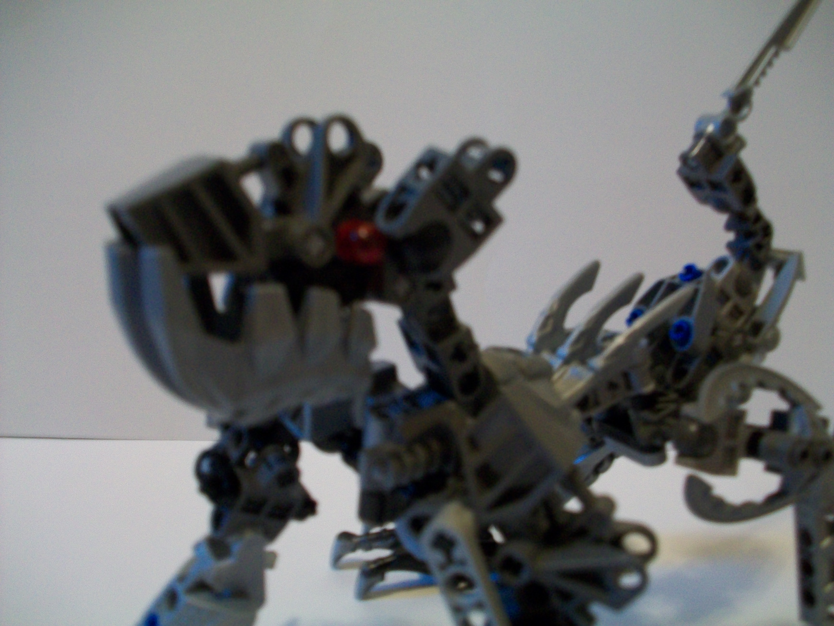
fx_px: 819
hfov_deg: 54.0
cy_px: 313
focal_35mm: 34
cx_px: 417
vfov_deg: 41.8
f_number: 2.8
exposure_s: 1/8
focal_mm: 5.7
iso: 160
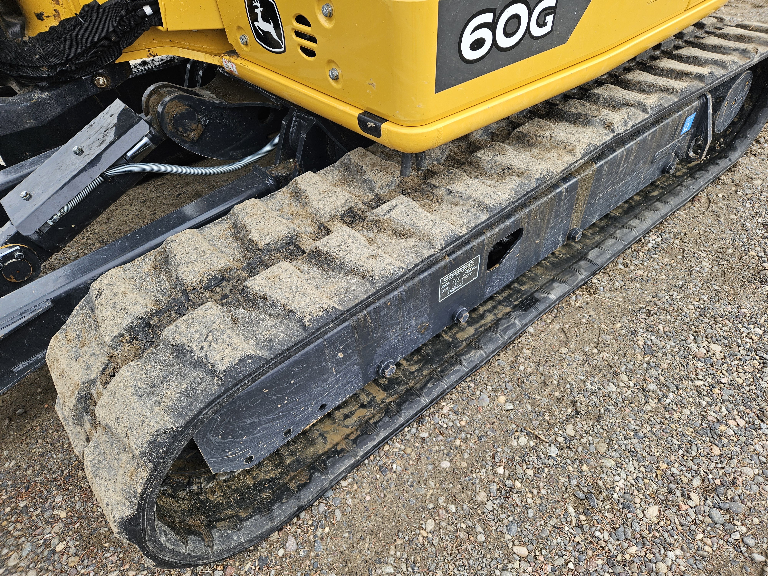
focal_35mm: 23
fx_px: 510
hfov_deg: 73.9
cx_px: 384
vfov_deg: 58.9
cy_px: 288
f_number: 1.8
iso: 25
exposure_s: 1/290
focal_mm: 5.4
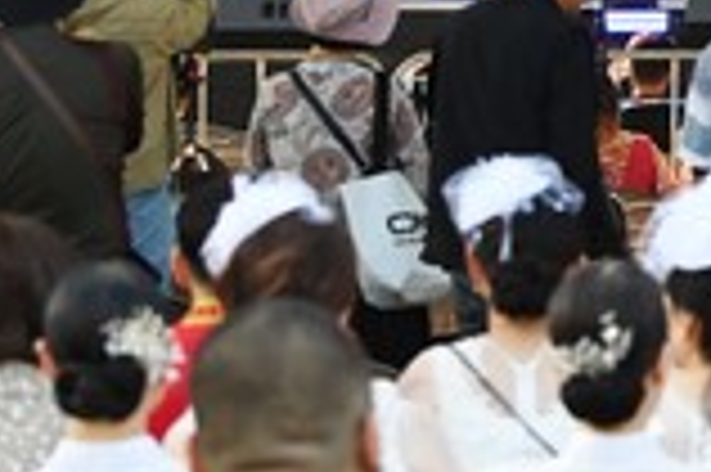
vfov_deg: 3.3
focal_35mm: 418
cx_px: 1296
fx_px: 8247
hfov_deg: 4.9
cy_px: 45
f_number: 6.3
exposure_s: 1/1000
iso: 1600
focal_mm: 110
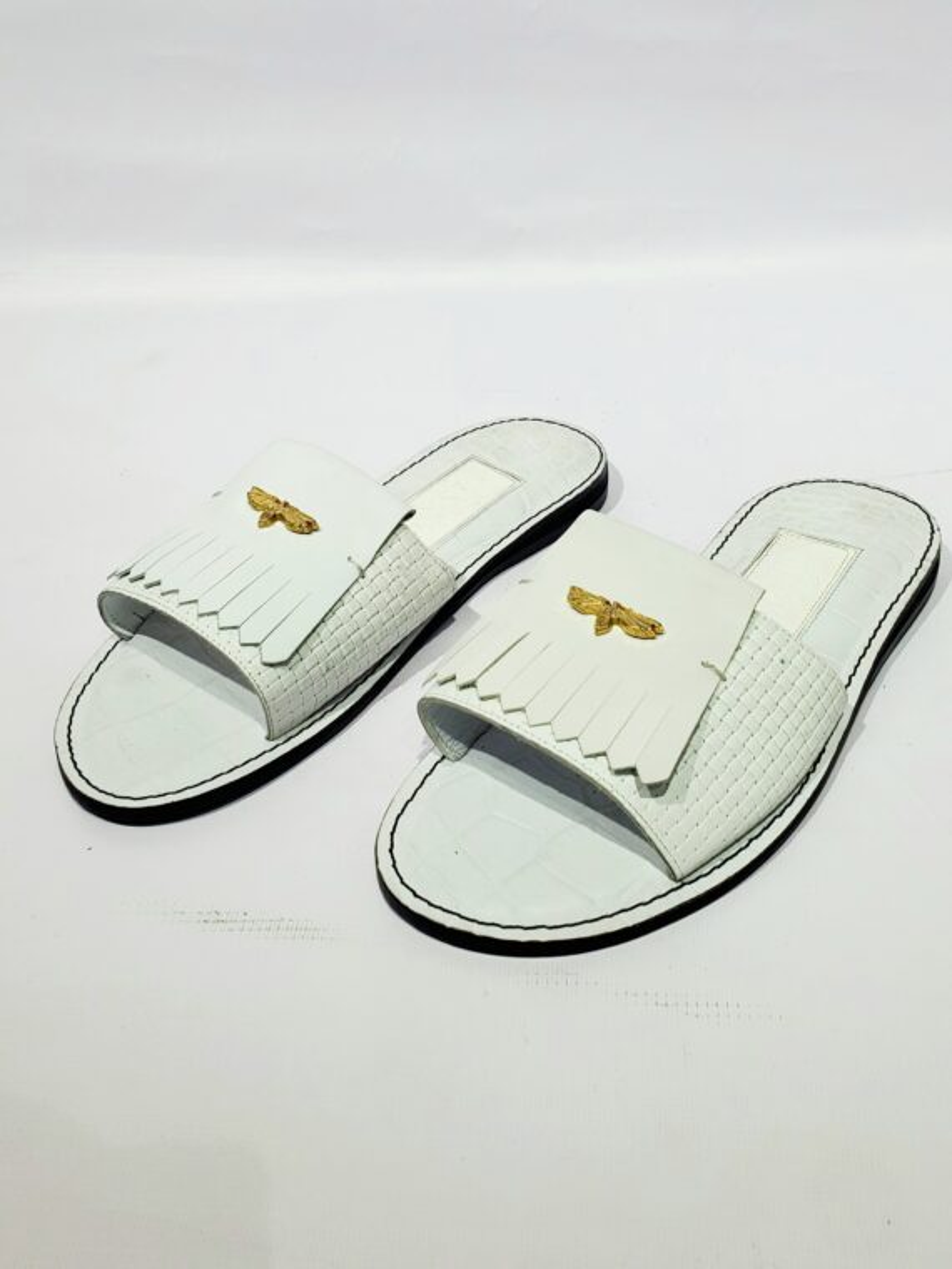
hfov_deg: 53.1
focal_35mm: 26
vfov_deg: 67.3
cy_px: 634
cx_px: 476
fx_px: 953
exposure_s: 1/100
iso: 64
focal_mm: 4.3
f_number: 2.4
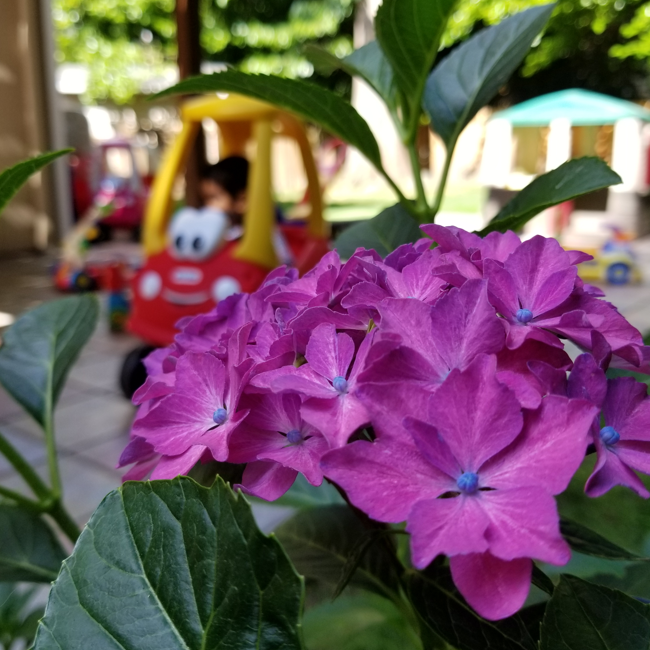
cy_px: 324
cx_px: 334
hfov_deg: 52.5
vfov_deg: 52.5
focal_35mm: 31
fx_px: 659
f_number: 1.7
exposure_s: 1/316
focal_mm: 4.25
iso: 50
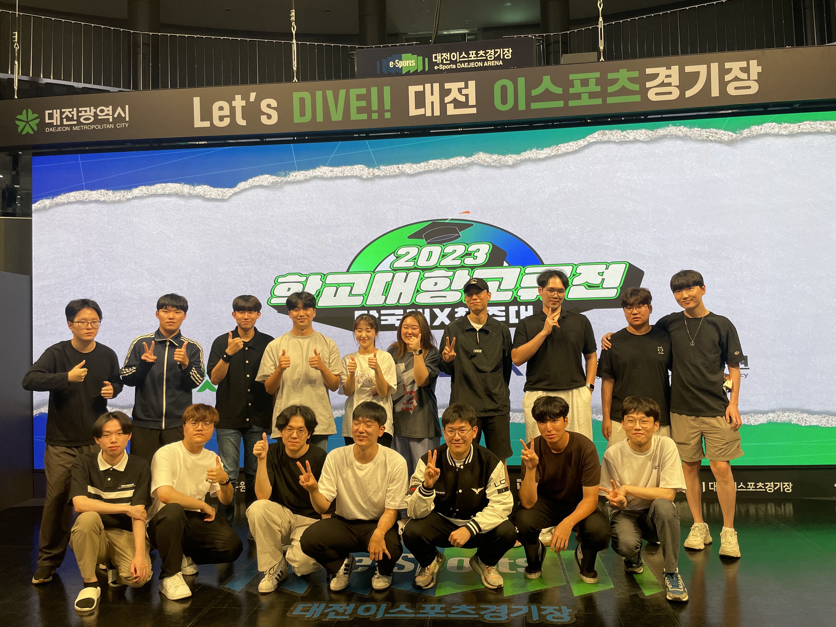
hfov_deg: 67.3
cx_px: 418
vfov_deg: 53.1
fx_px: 628
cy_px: 314
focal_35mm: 26
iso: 100
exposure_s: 1/120
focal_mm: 4.2
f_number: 1.6
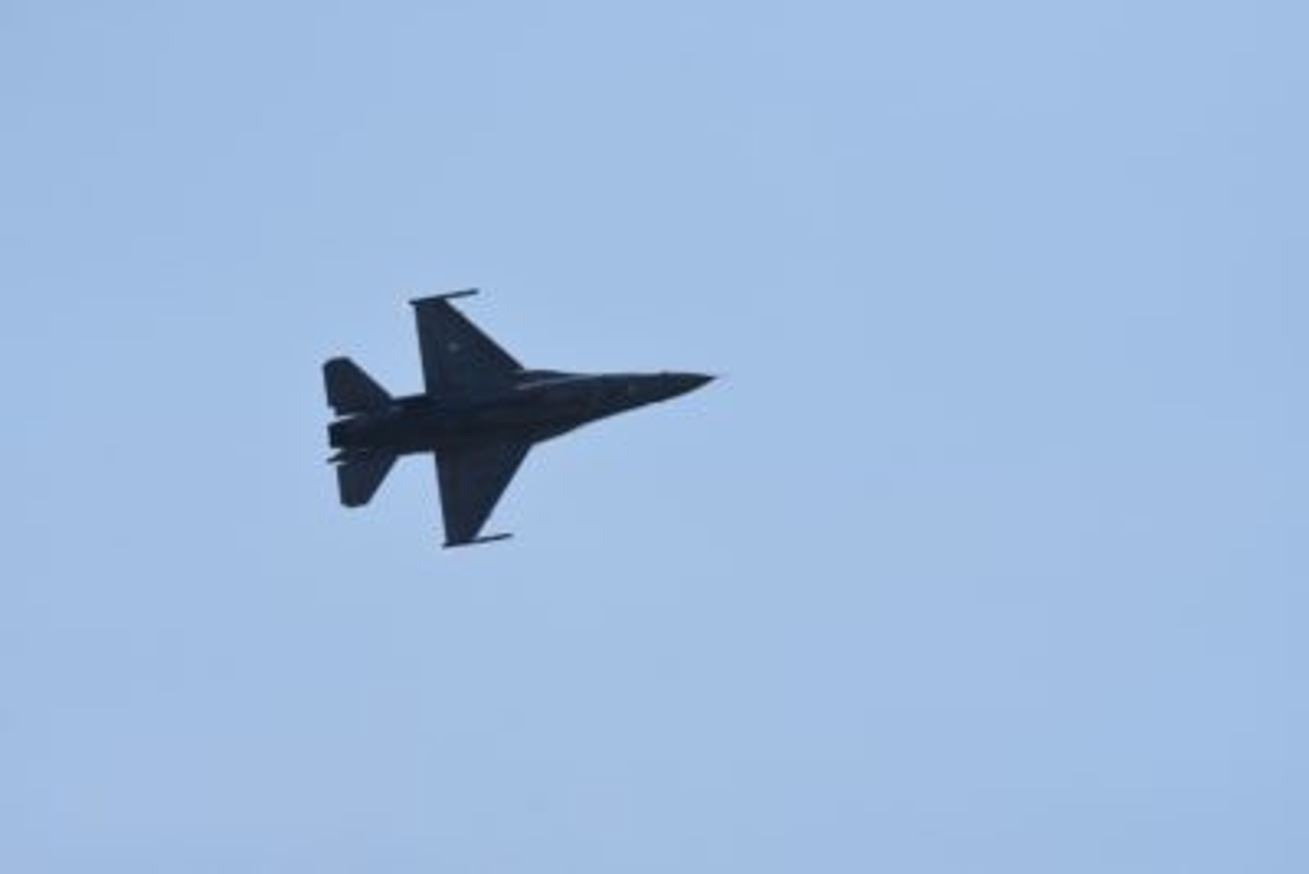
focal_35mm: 330
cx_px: 654
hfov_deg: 6.2
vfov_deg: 4.2
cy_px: 437
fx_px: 12003
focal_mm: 220
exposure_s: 1/4000
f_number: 7.1
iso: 400
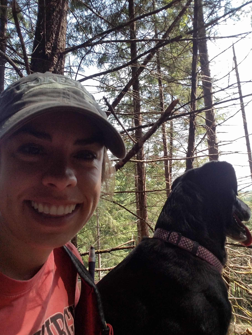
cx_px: 121
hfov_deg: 61.1
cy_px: 172
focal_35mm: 22
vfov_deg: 76.4
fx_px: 214
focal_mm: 2.1
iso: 50
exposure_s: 1/349
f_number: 1.7
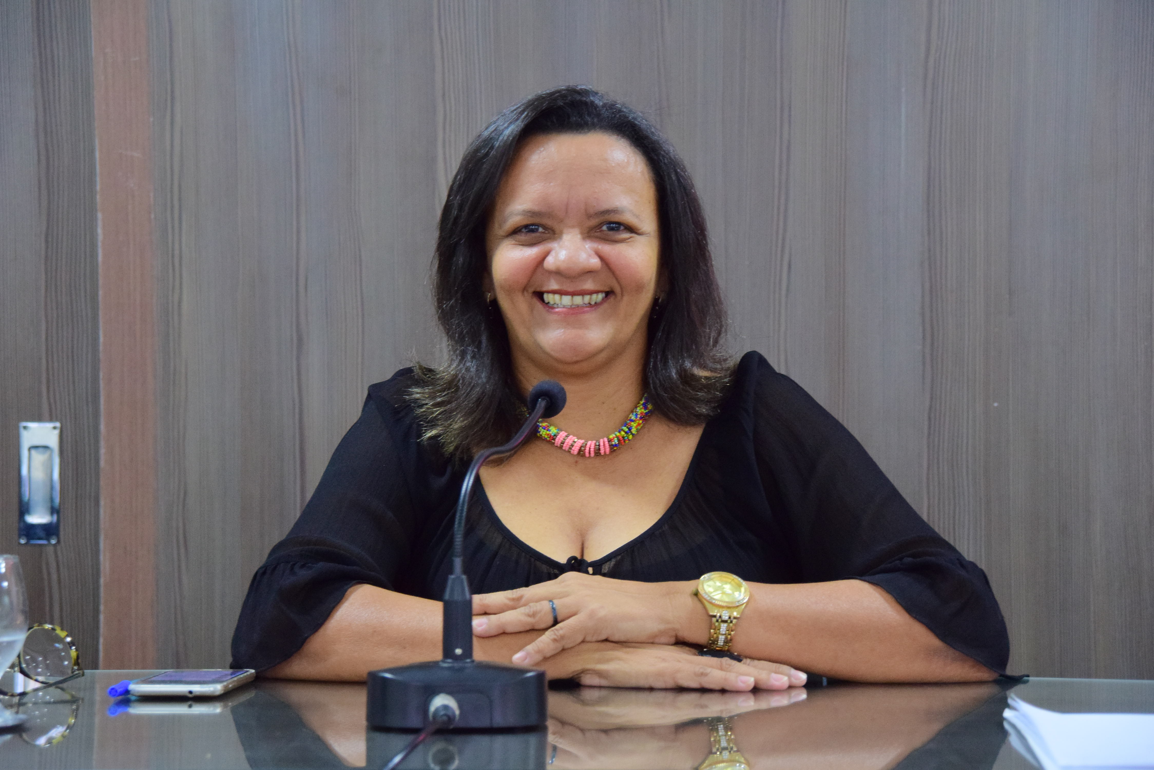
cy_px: 385
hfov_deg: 11.0
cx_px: 577
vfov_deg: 7.3
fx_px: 6012
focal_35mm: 188
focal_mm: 125
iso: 1600
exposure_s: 1/60
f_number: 5.6
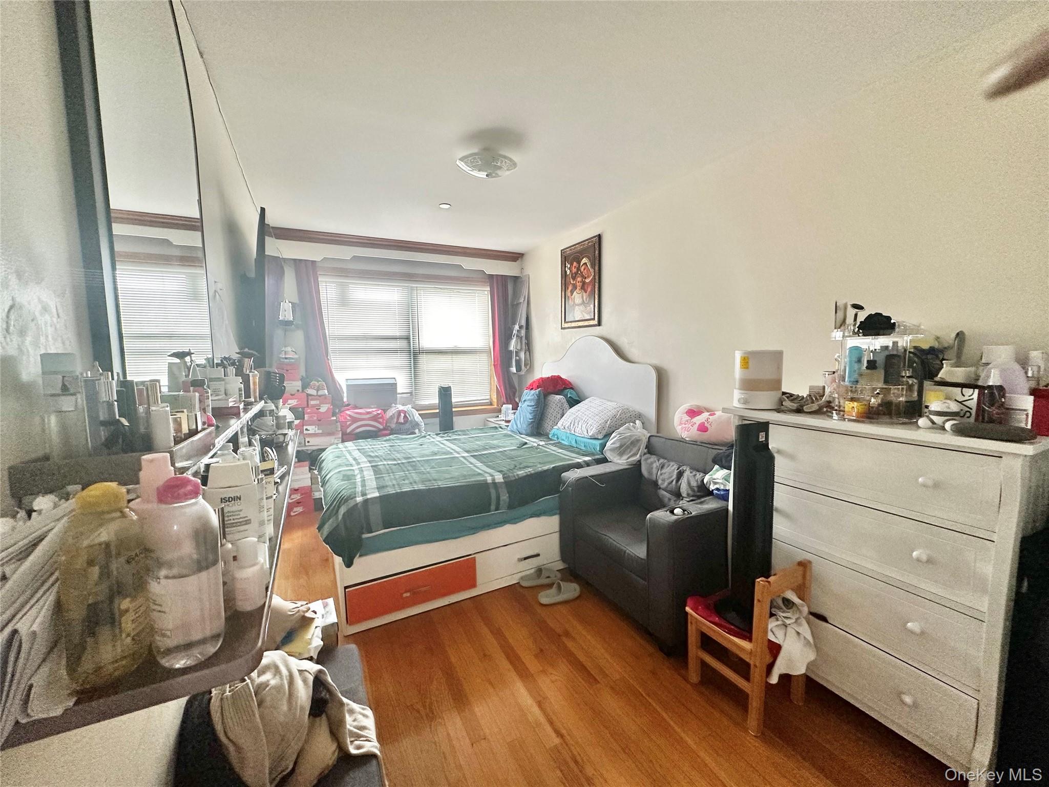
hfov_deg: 102.1
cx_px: 524
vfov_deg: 85.7
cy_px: 394
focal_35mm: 14
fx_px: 424
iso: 250
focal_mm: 2.22
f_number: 2.2
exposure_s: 1/120
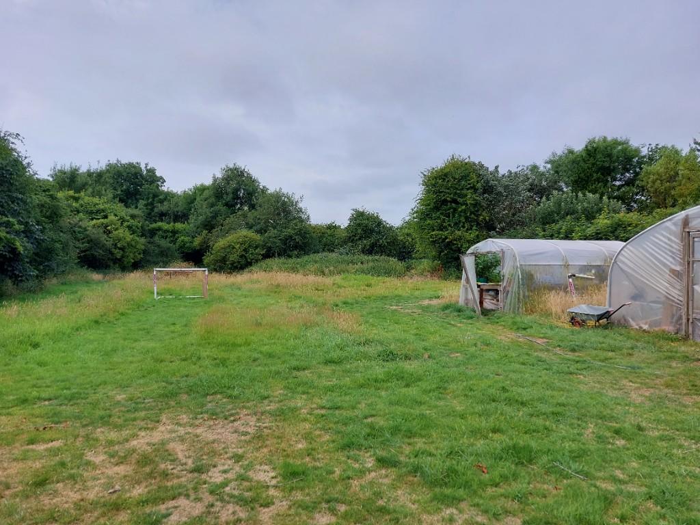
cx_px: 350
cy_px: 262
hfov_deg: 71.6
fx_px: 485
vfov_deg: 56.8
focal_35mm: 24
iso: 25
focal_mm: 5.23
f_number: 1.8
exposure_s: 1/868
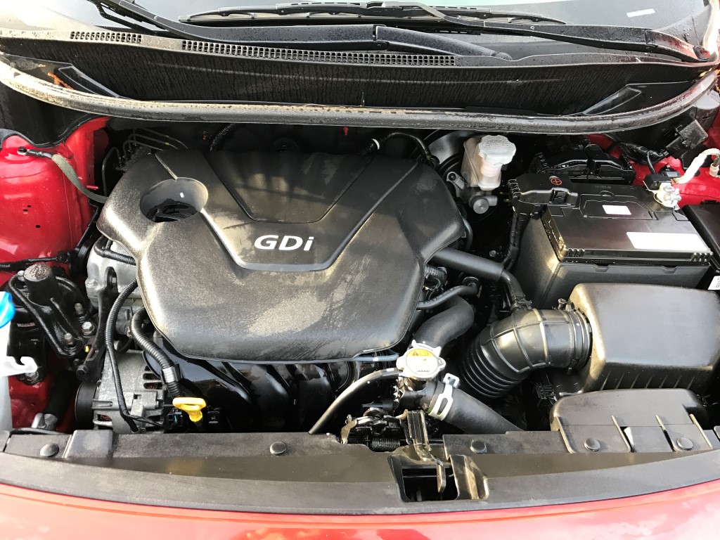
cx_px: 360
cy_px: 270
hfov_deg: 63.4
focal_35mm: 28
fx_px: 582
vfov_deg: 49.7
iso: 25
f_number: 1.8
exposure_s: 1/30
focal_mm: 3.99
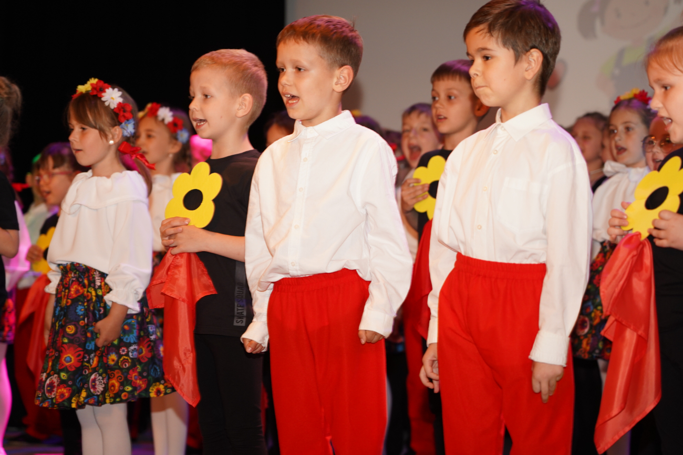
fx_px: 1992
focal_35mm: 105
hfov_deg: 19.5
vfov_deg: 13.0
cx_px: 342
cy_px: 228
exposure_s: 1/100
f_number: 4
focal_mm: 105
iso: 1000
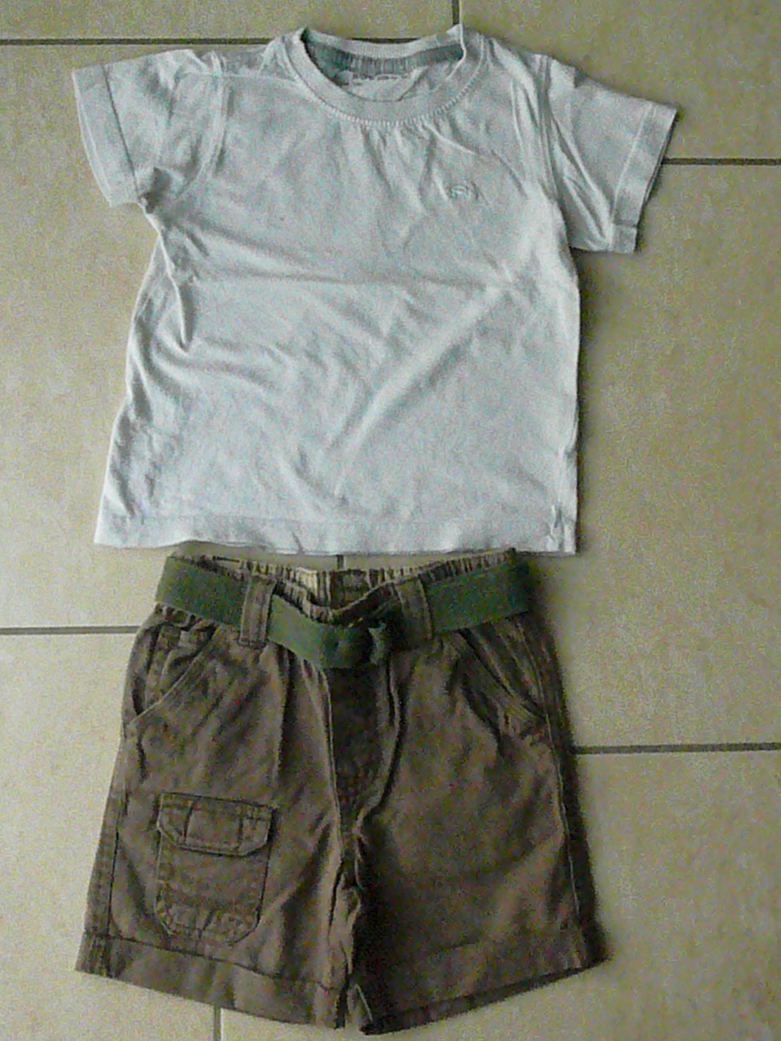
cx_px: 390
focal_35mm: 49
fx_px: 1474
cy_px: 520
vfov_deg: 38.9
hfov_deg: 29.7
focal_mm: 8.1
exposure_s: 1/250
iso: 3200
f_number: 10
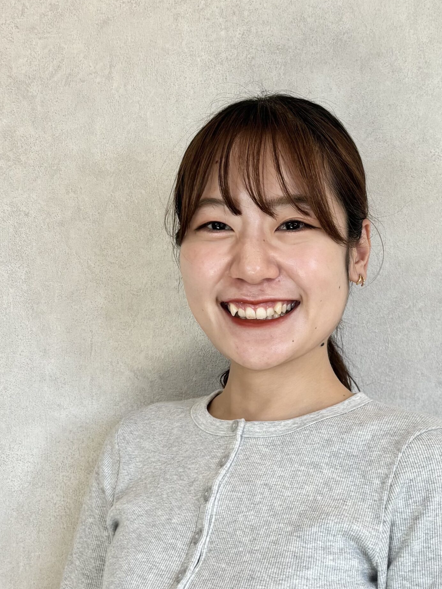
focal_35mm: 36
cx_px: 265
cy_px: 357
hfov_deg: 39.5
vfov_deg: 51.0
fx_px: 613
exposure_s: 1/121
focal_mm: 5.96
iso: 40
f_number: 1.6
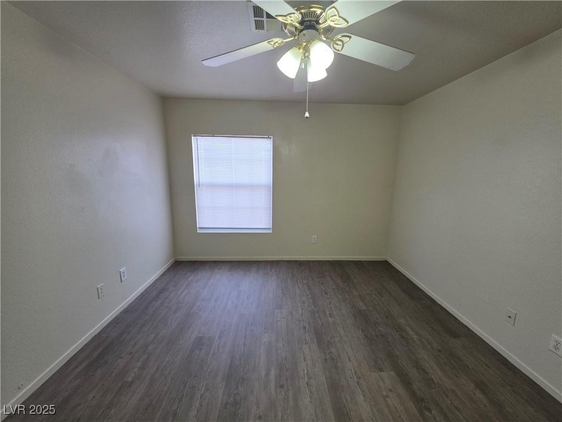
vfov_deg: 89.9
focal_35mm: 13
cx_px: 281
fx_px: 211
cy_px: 211
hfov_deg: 106.2
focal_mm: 2.2
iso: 64
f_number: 1.9
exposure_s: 1/60
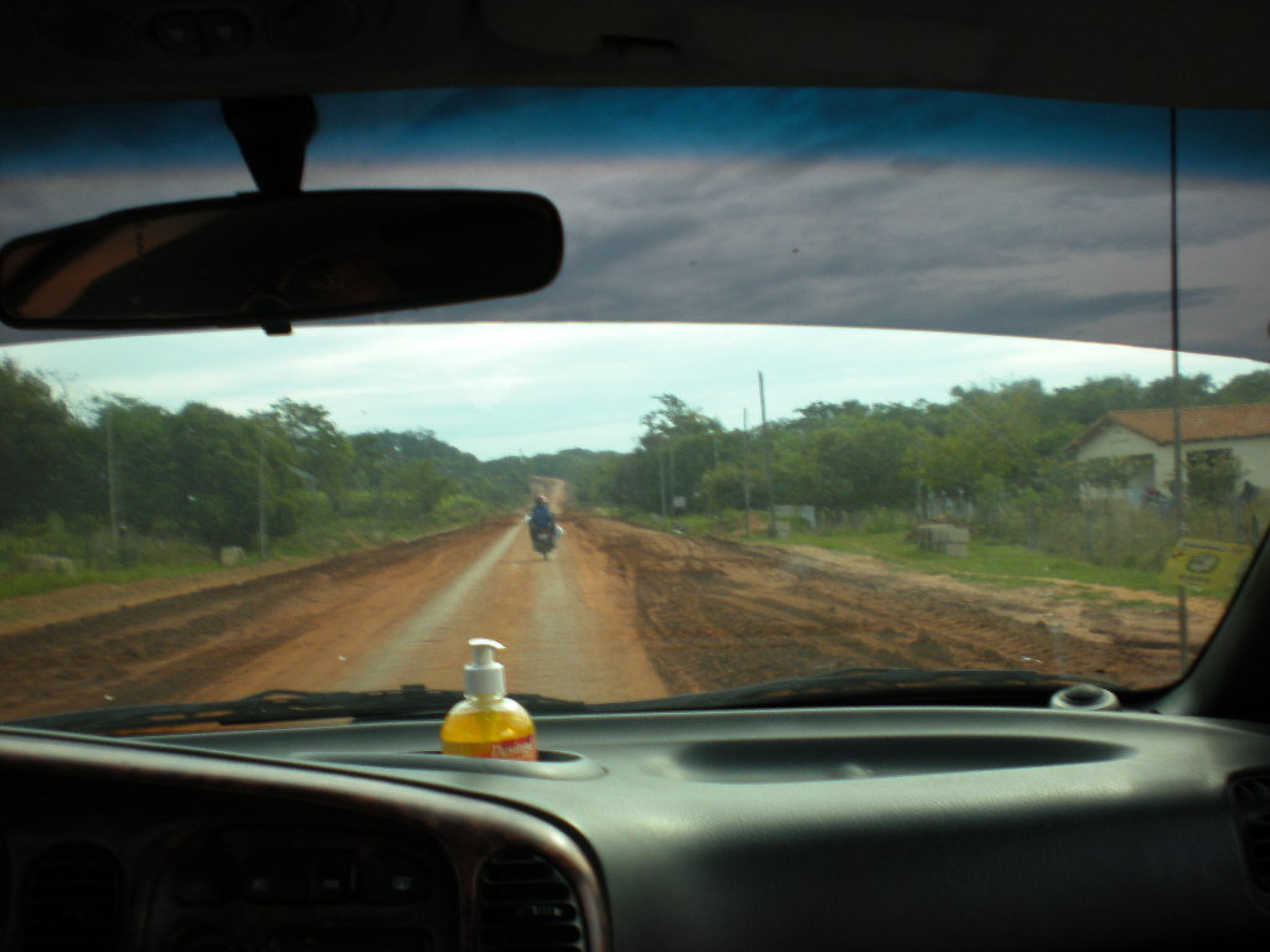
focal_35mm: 38
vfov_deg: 37.7
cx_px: 635
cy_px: 476
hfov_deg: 49.0
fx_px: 1394
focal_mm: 6.3
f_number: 3.1
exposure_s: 1/150
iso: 64
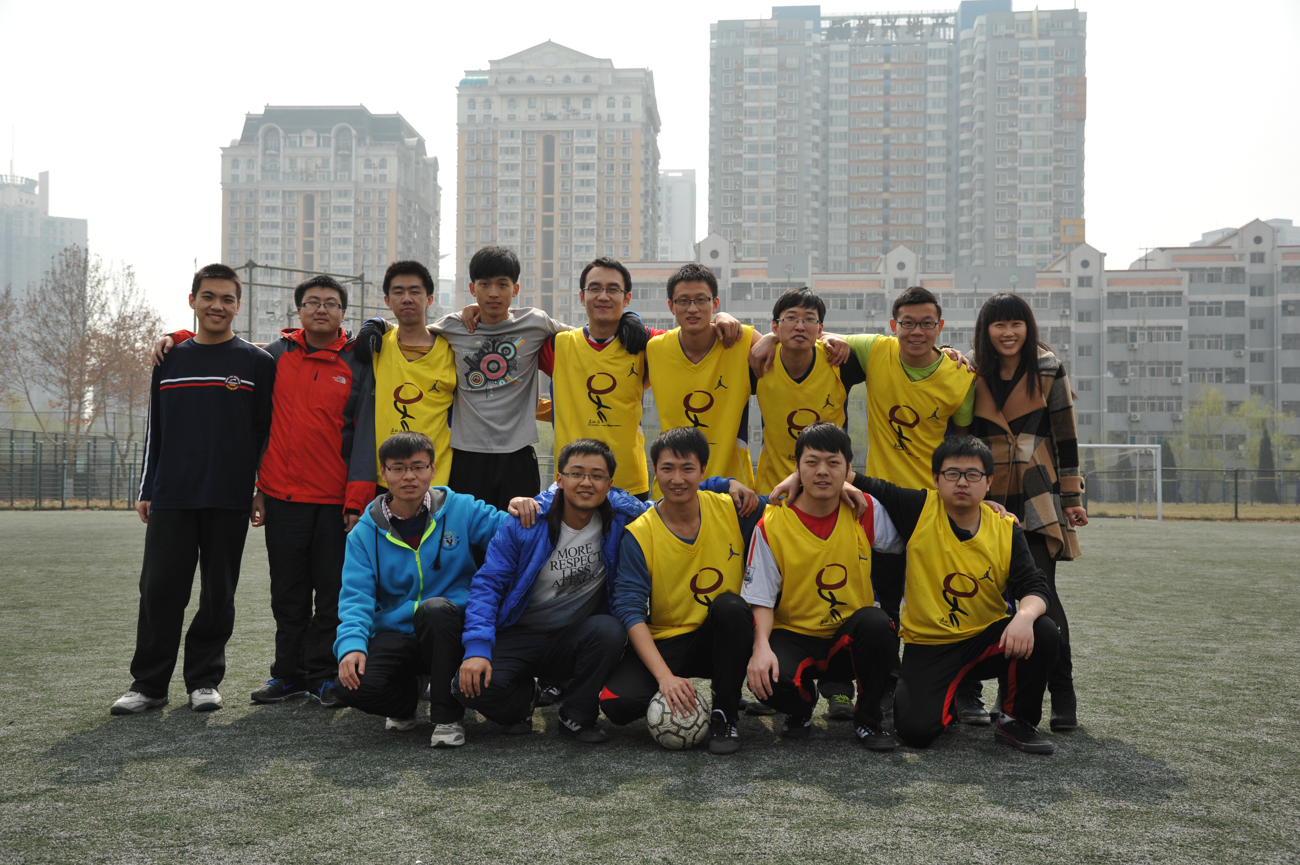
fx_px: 1371
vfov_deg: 35.0
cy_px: 432
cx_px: 650
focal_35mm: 38
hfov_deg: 50.7
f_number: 6.3
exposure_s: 1/2000
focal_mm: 38
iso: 800
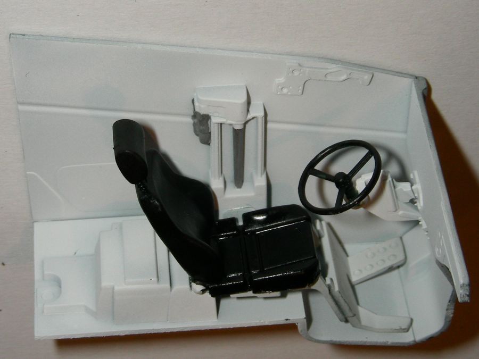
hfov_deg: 24.7
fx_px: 1093
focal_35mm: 79
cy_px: 180
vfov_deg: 18.7
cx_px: 240
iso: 50
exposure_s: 1/60.1
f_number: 6.8
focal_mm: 13.2
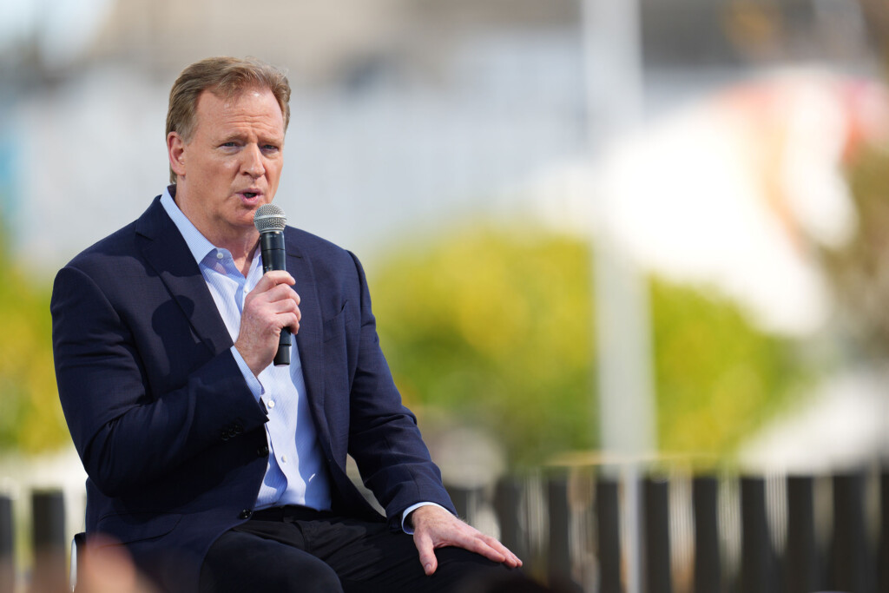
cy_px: 296
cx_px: 444
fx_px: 9878
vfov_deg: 3.4
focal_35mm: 400
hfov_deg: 5.2
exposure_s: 1/1250
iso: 200
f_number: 2.8
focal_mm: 400
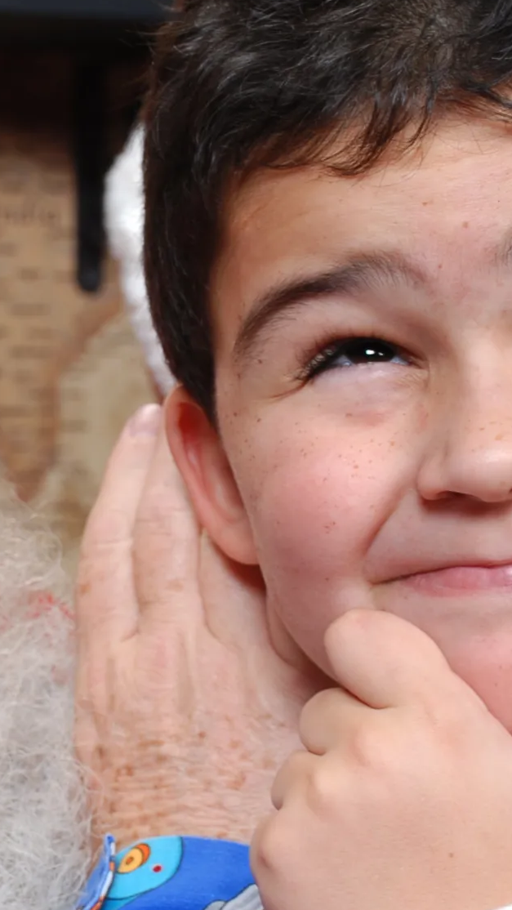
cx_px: -9
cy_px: 540
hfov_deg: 9.2
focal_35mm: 131
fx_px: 3160
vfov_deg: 16.4
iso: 100
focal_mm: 32
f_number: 6.3
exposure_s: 1/125
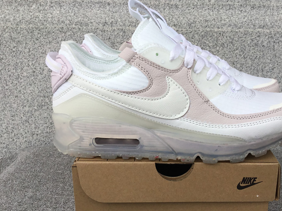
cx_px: 173
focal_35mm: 41
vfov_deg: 35.0
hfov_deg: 45.4
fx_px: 334
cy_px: 126
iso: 25
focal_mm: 3.3
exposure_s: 1/286
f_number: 2.4
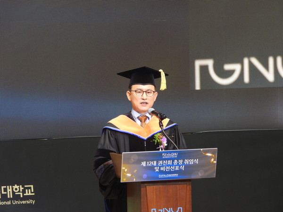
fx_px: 2861
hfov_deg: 5.7
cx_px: 142
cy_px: 106
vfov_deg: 4.2
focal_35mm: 350
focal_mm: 62.5
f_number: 5
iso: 400
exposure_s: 1/30
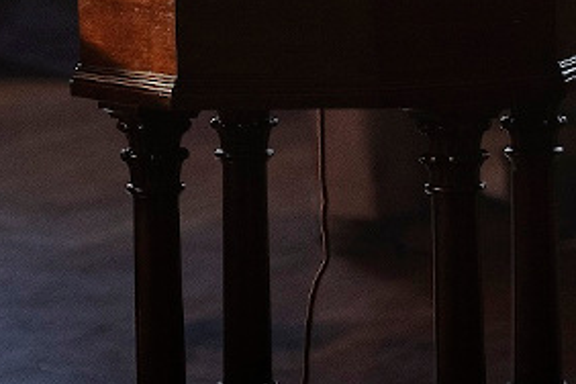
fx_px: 8063
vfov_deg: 2.7
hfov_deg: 4.1
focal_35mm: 504
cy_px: -144
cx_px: 911
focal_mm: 94.5
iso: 1000
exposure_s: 1/125
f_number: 3.6
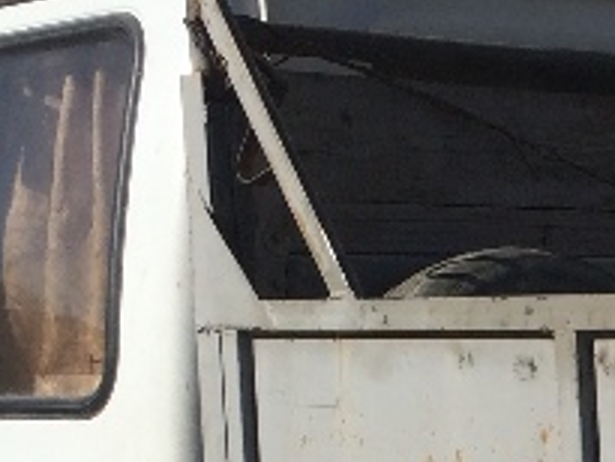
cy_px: 741
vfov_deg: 10.5
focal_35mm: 136
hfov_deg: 13.6
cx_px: 939
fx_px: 2418
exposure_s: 1/4115
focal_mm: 4.15
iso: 32
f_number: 2.2
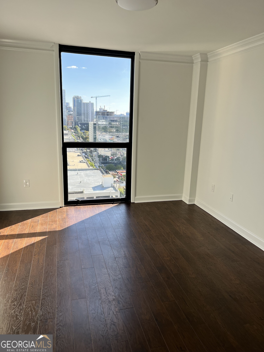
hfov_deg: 53.1
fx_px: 264
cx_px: 132
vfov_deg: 67.3
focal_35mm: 26
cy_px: 176
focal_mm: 5.7
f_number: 1.5
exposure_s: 1/452
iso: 50
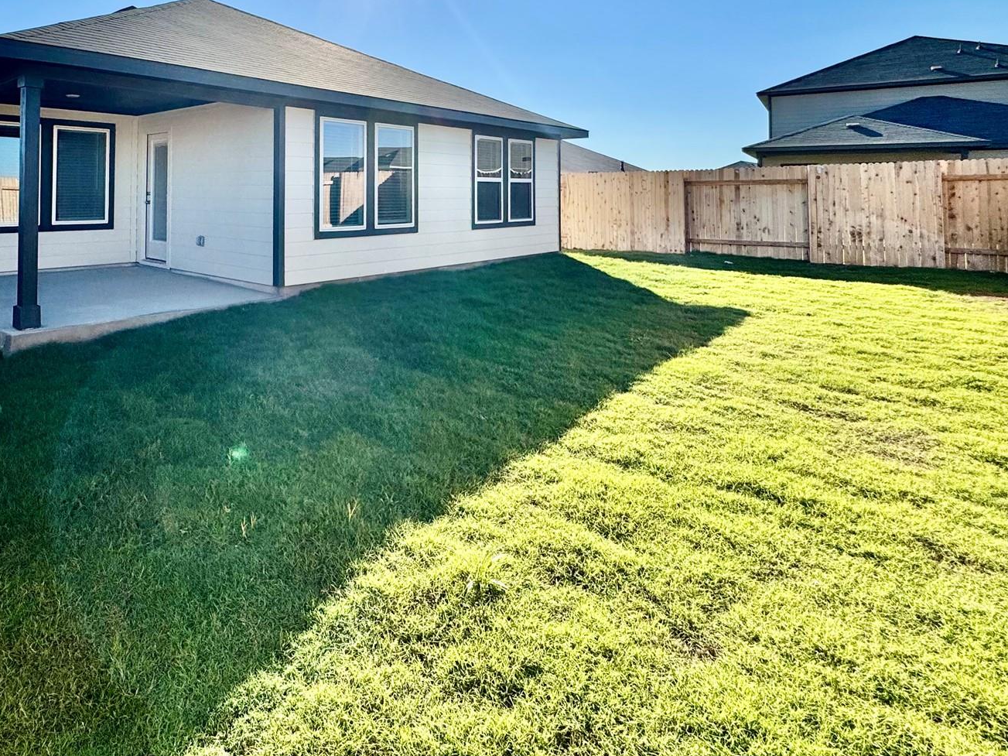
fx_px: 641
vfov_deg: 57.4
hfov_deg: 73.2
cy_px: 173
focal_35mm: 22
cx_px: 307
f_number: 2.2
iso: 50
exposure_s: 1/3390
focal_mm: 2.22
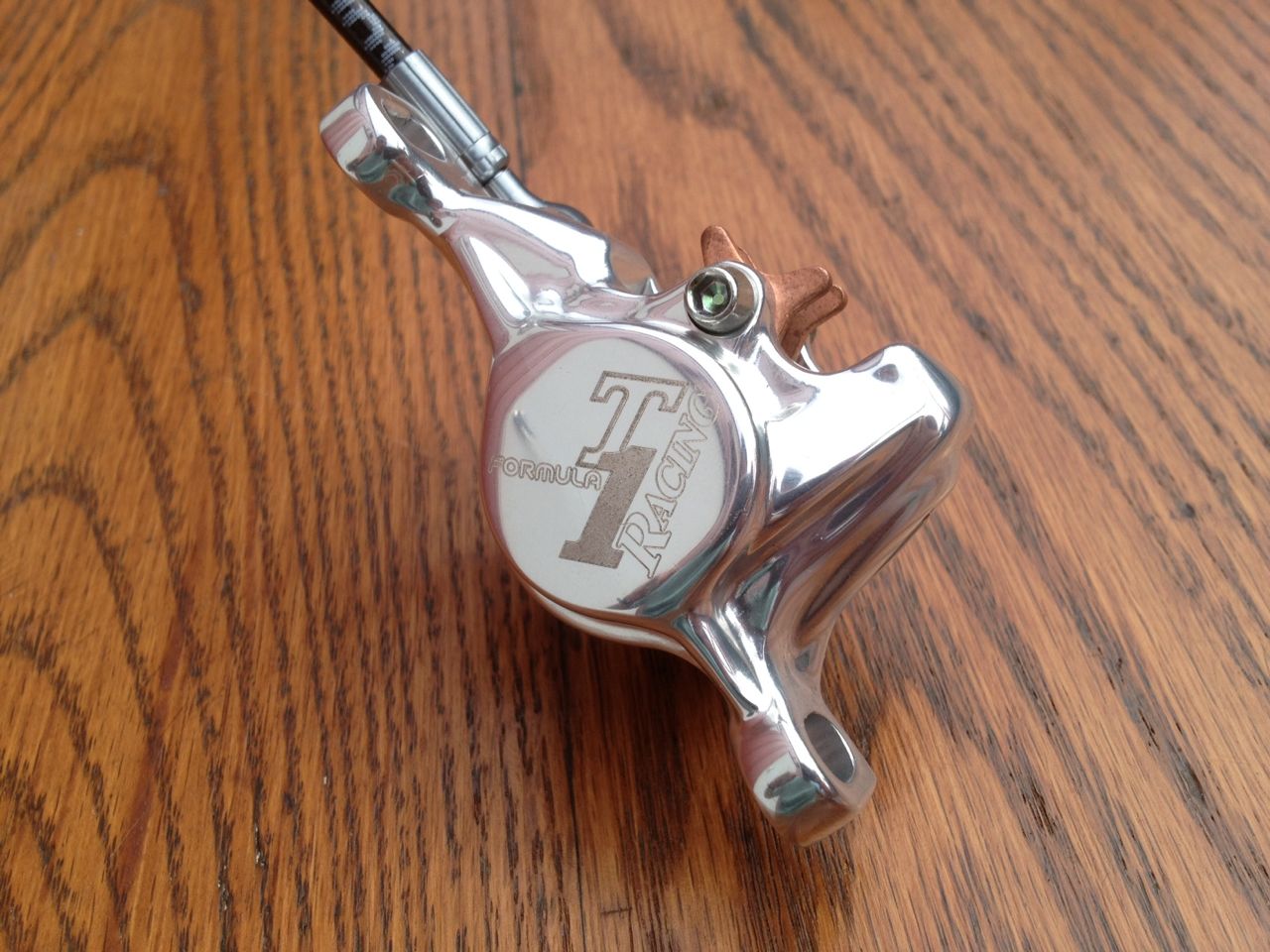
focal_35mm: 35
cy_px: 476
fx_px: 1284
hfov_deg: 52.6
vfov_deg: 40.7
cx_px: 635
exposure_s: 1/1022
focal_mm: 4.28
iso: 50
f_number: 2.4
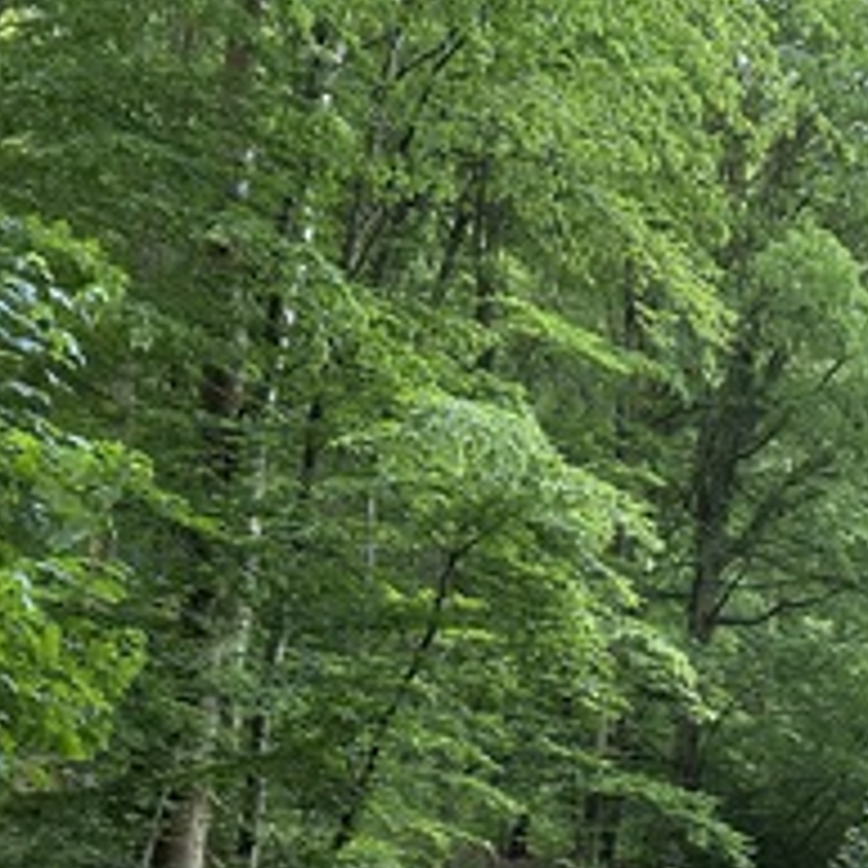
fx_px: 1872
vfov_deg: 24.9
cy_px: 864
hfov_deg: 21.6
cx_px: 1327
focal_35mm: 66
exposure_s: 1/121
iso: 125
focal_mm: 6.86
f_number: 1.78
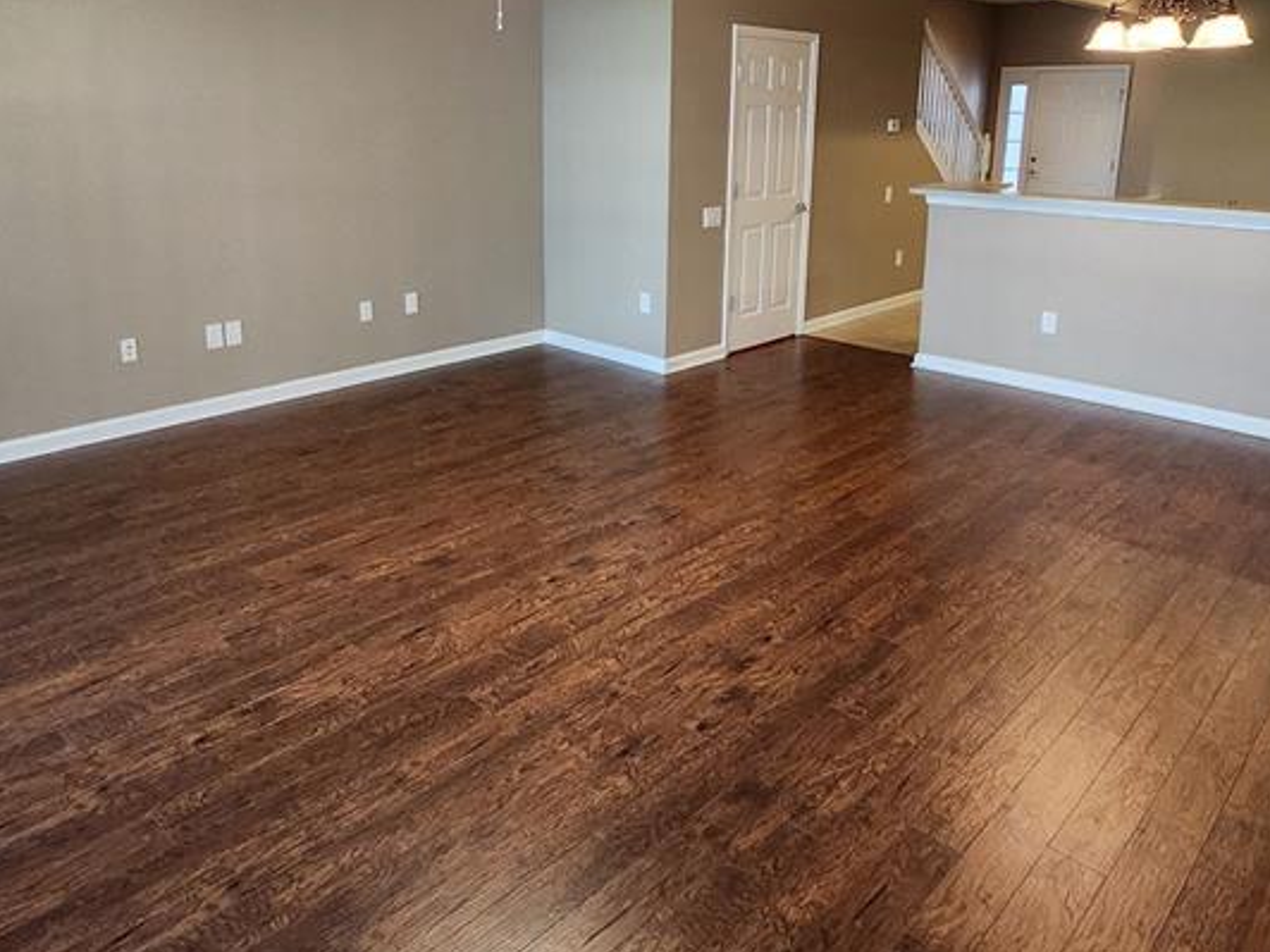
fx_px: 917
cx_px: 642
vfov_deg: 53.2
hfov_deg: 69.4
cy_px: 277
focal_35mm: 25
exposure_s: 1/60
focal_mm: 1.74
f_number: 2.2
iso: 400
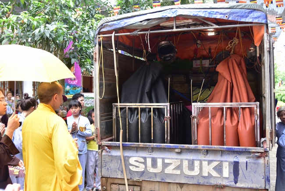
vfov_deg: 35.1
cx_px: 142
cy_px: 96
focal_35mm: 38
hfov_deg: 50.7
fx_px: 301
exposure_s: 1/250
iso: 400
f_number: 5
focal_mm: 38
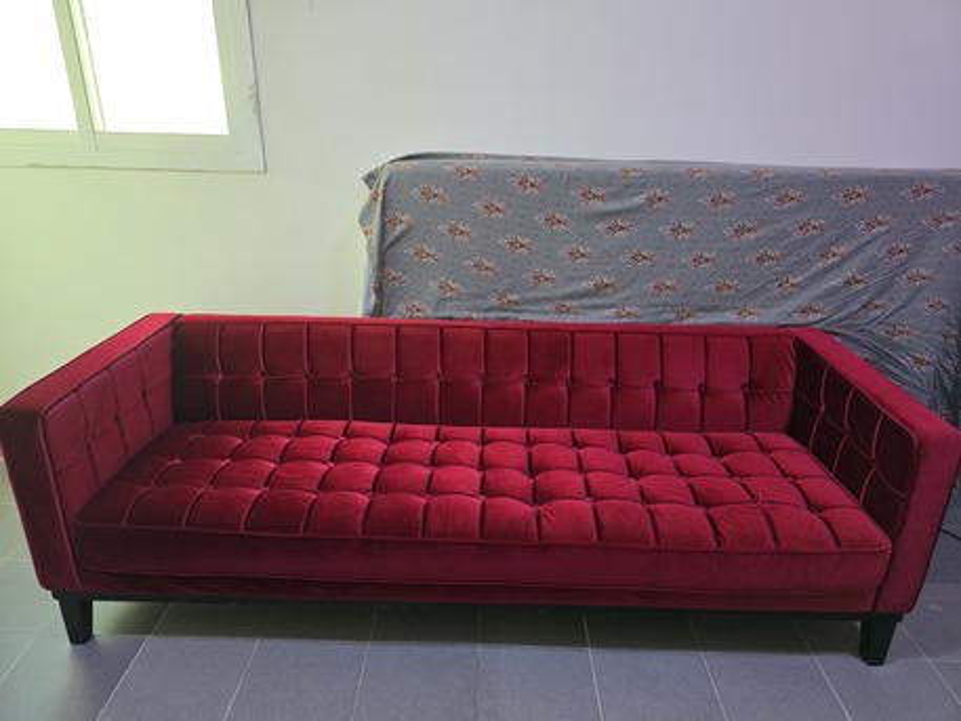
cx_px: 480
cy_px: 360
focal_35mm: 23
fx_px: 639
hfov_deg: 73.9
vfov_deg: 58.9
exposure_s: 1/120
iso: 640
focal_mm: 6.3
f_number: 1.7
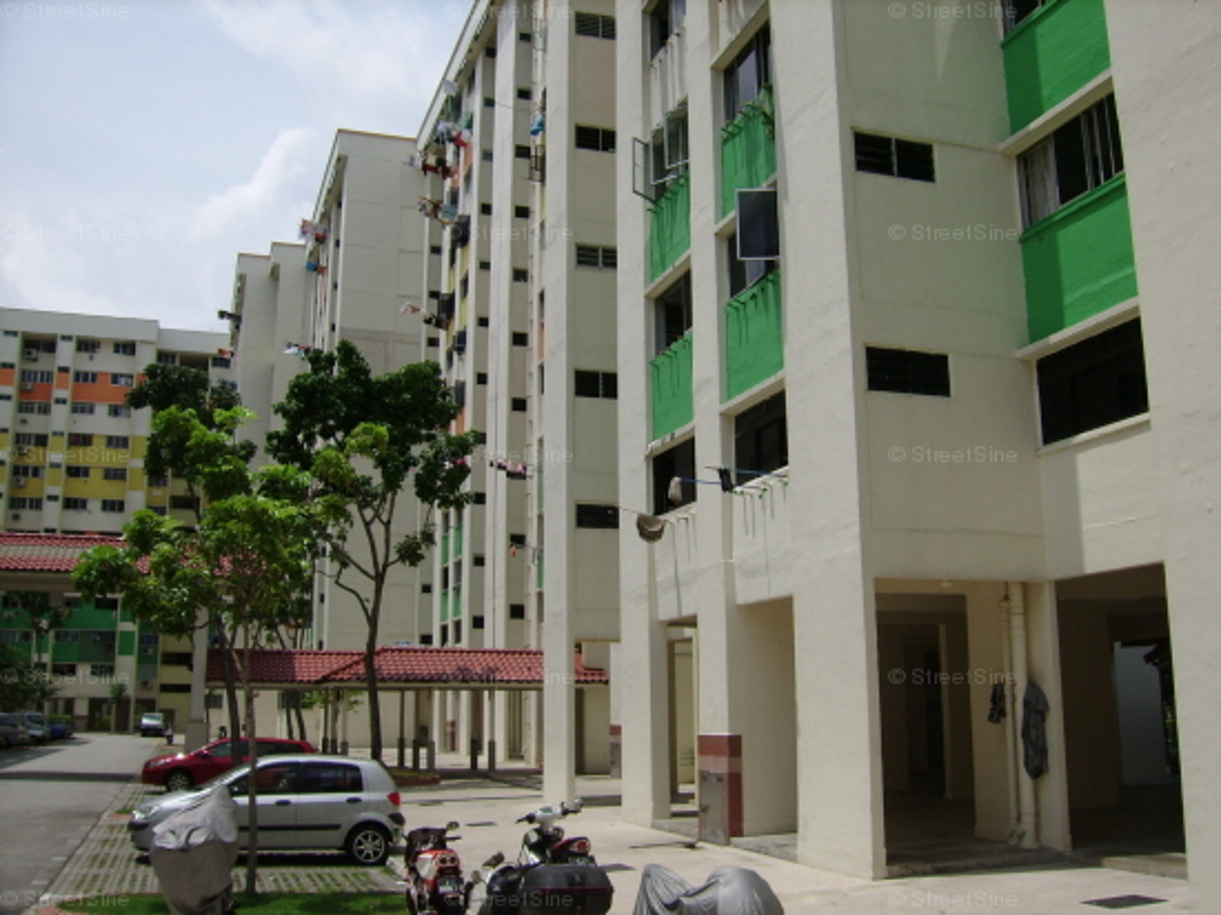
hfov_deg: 52.6
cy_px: 458
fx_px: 1234
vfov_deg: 40.7
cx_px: 610
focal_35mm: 35
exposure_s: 1/1000
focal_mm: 5.95
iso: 50
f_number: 5.8
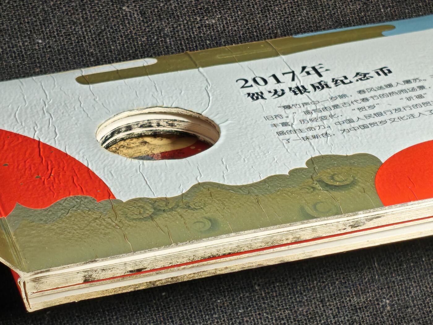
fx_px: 1601
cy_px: 162
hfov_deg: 15.4
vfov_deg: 11.6
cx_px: 216
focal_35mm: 128
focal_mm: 4.94
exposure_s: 1/208
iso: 50
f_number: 1.5
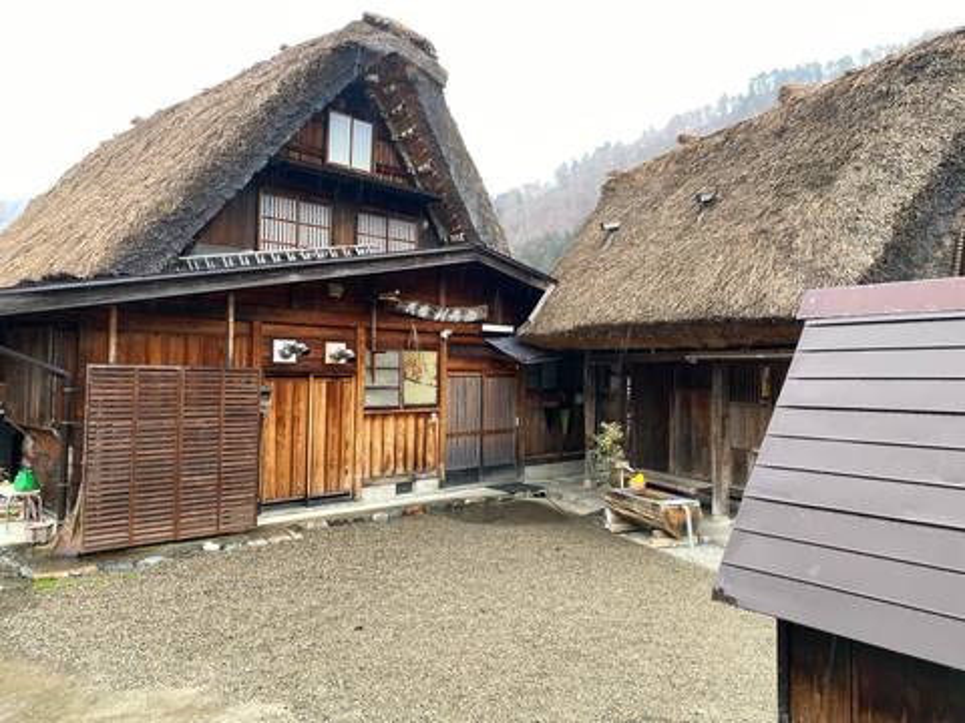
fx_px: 725
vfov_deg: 53.1
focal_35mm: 26
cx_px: 482
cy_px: 362
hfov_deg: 67.3
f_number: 1.8
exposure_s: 1/121
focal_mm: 4.25
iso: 64
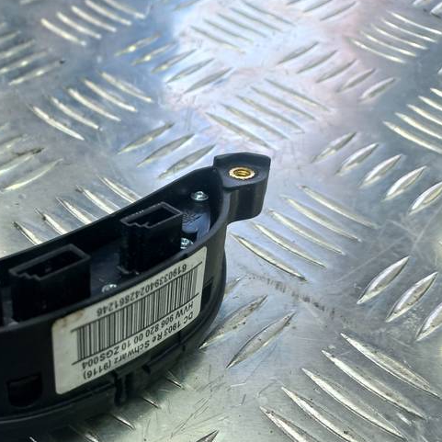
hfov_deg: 34.5
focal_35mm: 47
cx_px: 62
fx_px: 679
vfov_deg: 35.5
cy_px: 317
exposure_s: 1/50
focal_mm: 4.6
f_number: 1.8
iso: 32
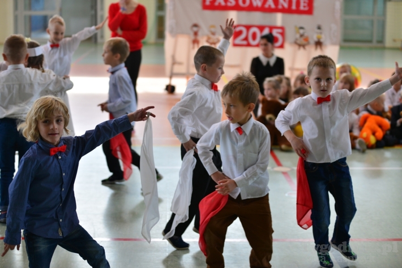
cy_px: 134
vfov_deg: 19.5
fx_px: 782
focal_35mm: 70
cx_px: 201
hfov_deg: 28.8
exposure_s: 1/250
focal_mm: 70
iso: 500
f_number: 2.8
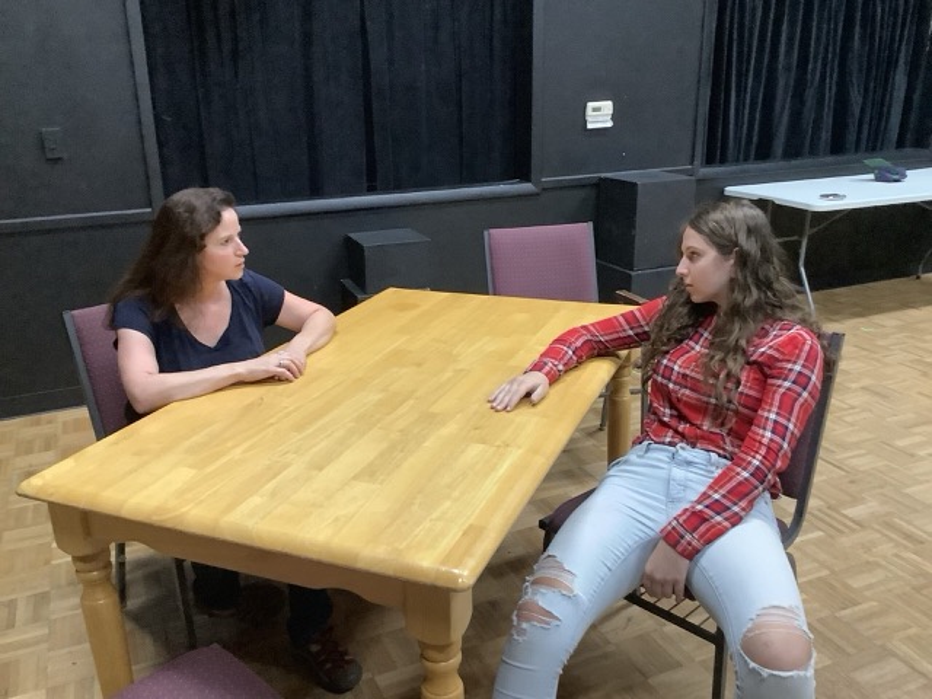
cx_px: 466
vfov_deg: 45.4
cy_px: 350
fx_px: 835
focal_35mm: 31
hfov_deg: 58.4
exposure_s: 1/30
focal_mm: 3.3
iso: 400
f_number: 2.4
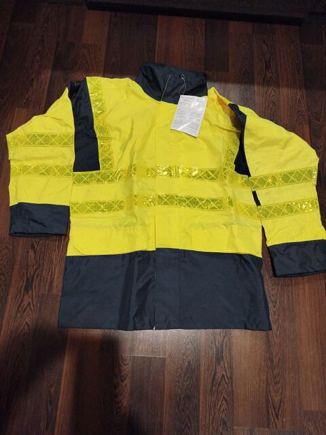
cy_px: 218
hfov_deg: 56.8
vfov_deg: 71.6
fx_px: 301
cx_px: 163
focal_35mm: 24
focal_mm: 5.31
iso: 500
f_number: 1.7
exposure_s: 1/33
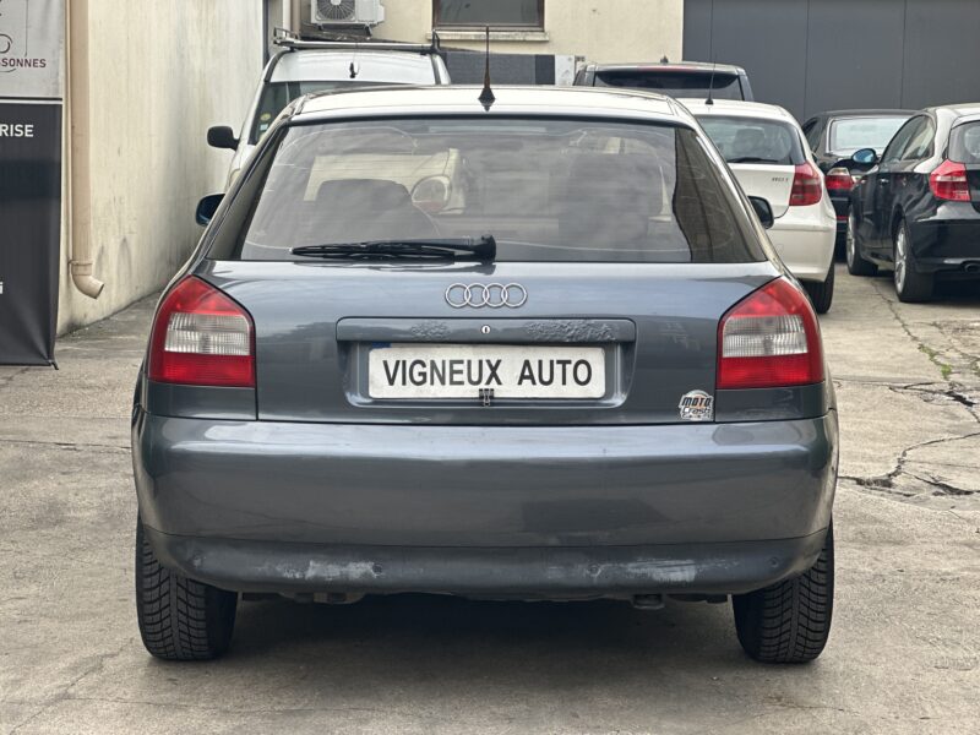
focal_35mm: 77
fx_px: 2180
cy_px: 368
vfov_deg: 19.1
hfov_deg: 25.3
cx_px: 490
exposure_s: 1/121
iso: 50
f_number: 2.8
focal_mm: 9
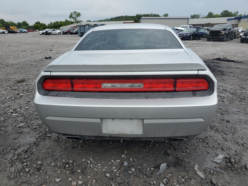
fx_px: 186
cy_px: 93
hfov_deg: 67.3
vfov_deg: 53.1
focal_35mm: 26
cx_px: 124
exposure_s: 1/909
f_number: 1.5
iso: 50
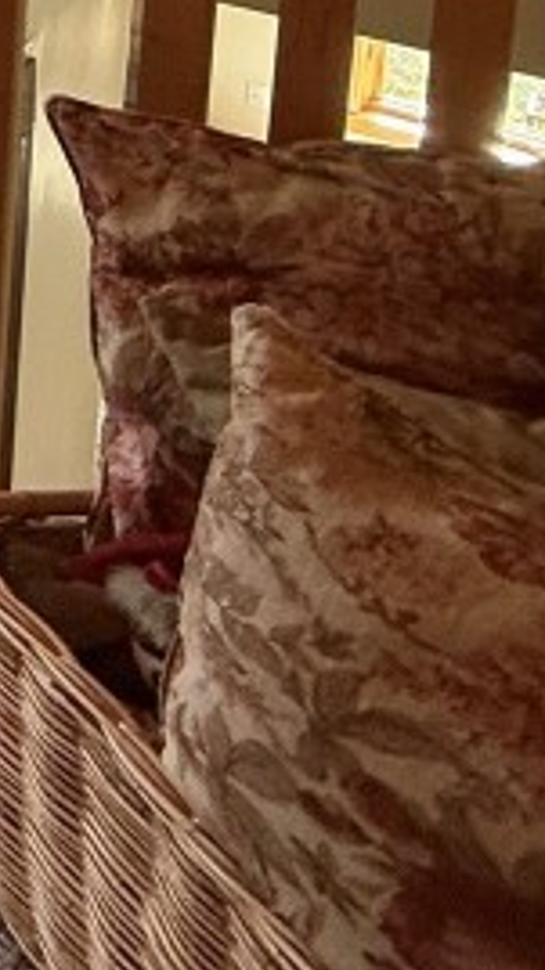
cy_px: -386
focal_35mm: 58
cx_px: -1061
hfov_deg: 11.7
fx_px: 1492
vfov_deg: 27.8
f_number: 2.2
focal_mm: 2.22
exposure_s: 1/120
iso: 160
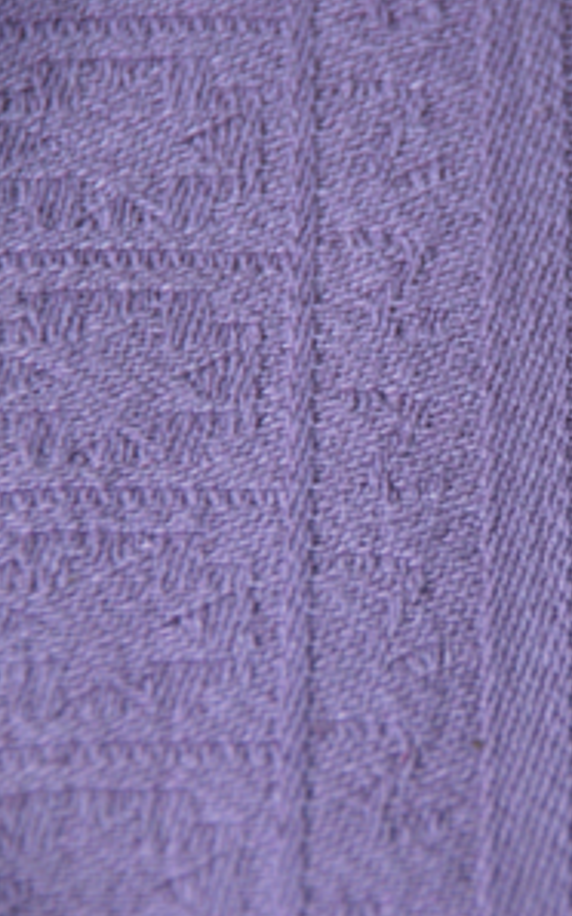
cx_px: 630
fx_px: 7784
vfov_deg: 6.7
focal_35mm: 312
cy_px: 456
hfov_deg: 4.2
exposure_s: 1/50
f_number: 5.6
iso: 400
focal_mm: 135
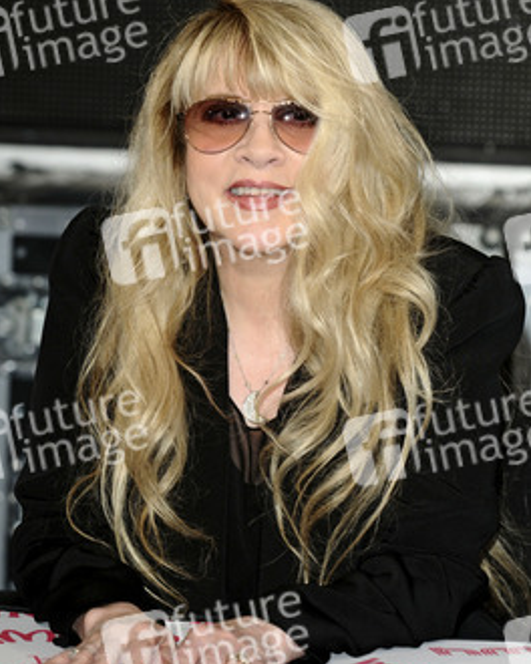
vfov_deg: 10.1
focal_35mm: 191
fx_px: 3752
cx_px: 264
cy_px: 338
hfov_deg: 8.1
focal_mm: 112
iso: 320
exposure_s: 1/160
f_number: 4
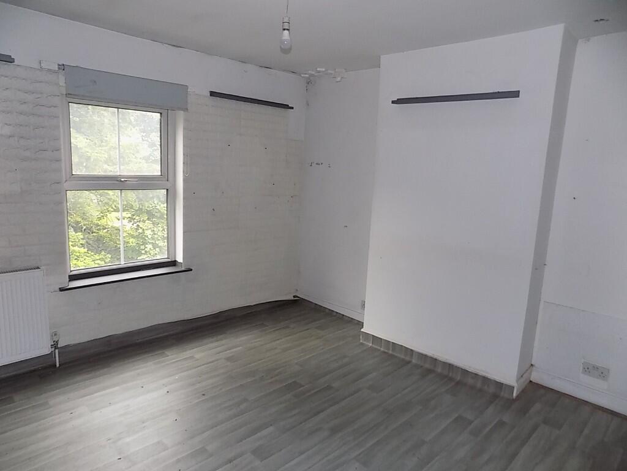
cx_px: 314
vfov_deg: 58.9
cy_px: 236
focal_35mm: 23
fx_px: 417
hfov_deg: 73.9
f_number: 3.1
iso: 200
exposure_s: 1/30
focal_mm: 4
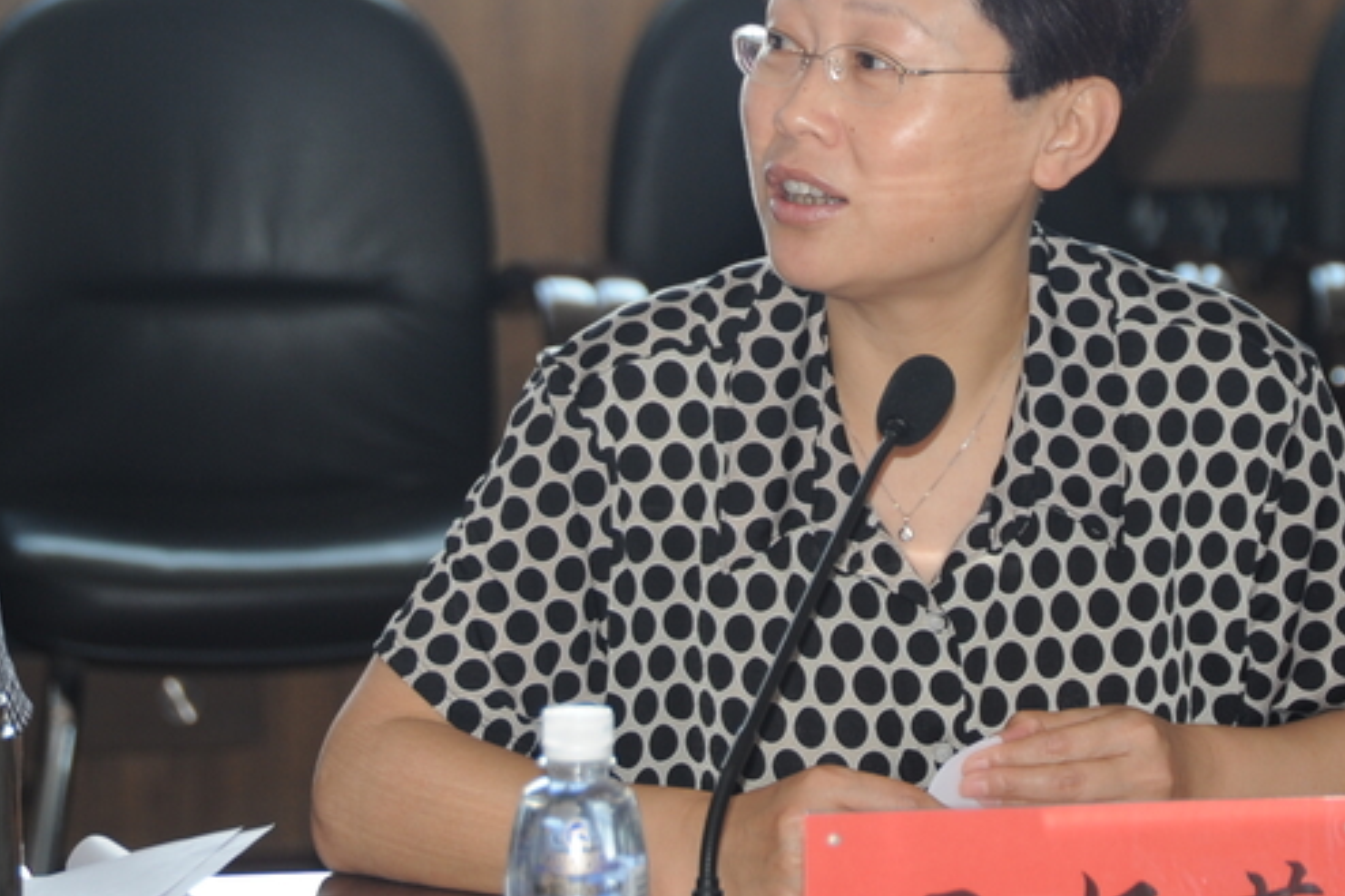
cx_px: 871
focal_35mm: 243
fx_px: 9075
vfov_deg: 5.6
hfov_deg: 8.5
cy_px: 114
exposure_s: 1/160
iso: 500
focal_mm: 120
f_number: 5.6
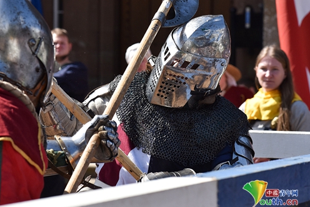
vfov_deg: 10.8
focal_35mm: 127
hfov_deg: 16.1
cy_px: 91
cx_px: 124
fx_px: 1095
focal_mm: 105
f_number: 5.6
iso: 450
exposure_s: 1/2000
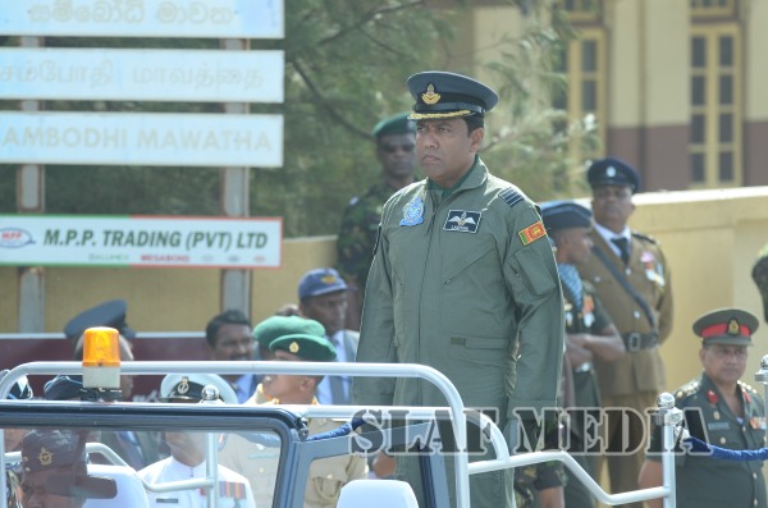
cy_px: 254
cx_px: 384
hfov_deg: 6.0
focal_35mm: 345
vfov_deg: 4.0
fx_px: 7342
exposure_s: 1/320
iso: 200
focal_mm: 230
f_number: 5.3
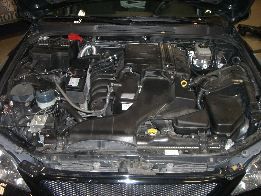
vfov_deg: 37.7
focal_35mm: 38
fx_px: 287
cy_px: 98
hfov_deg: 49.0
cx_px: 130
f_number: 2.7
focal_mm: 6.2
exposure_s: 1/60
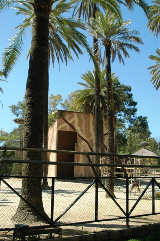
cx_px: 80
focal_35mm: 42
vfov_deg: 46.4
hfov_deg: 31.8
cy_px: 120
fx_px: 281
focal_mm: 28
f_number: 5
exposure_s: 1/2000
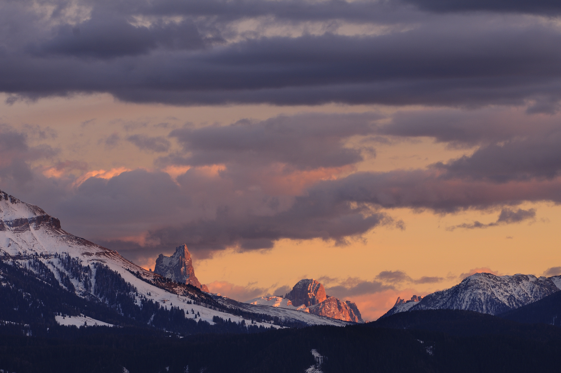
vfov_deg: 4.7
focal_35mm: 292
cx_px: 280
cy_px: 186
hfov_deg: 7.1
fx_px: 4552
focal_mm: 195
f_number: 9
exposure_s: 1/30
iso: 200
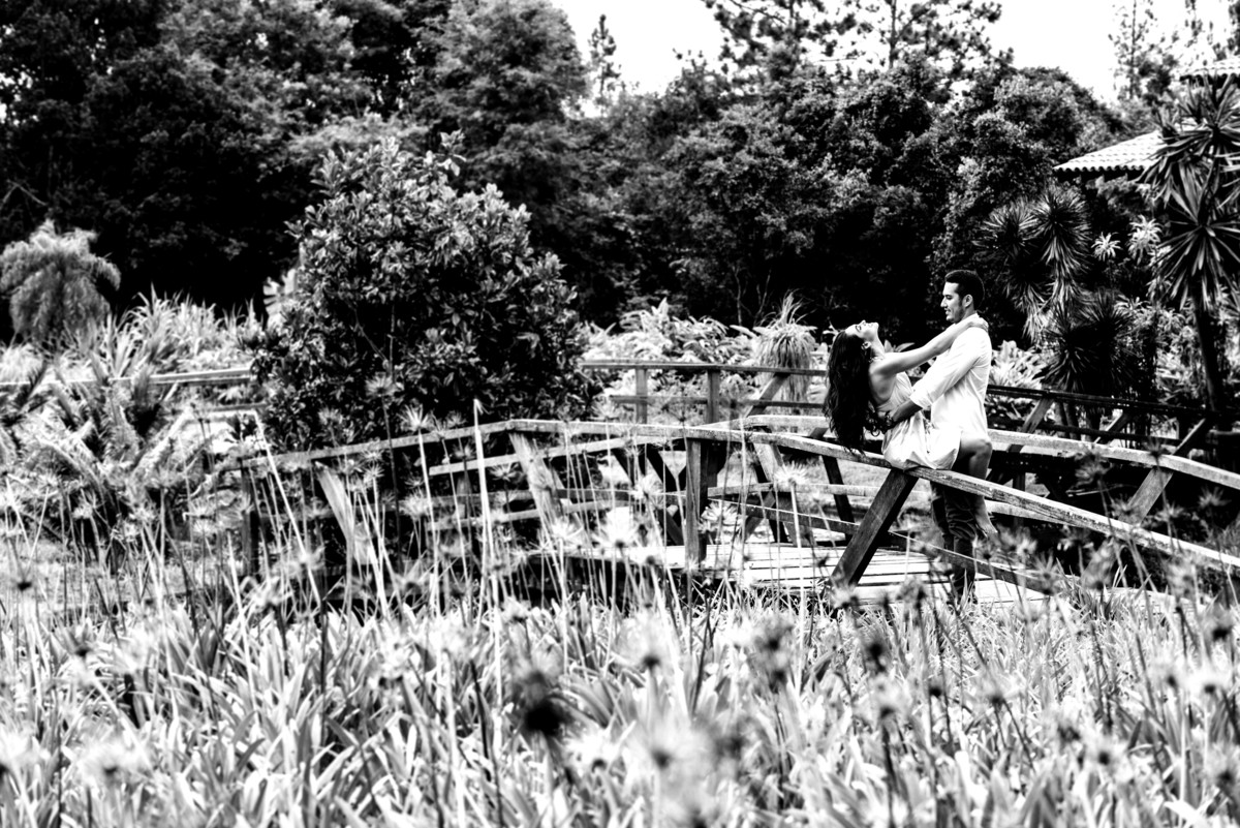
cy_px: 414
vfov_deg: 11.4
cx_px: 620
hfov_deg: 17.1
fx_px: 4135
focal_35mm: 120
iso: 1000
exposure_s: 1/640
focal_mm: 120
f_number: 8
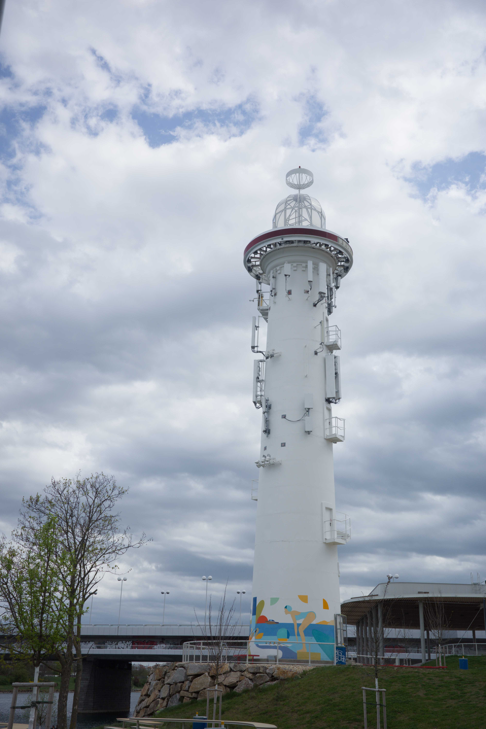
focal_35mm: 40
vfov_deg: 48.5
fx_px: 810
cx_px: 243
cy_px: 364
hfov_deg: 33.4
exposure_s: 1/500
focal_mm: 26
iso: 100
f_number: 5.6
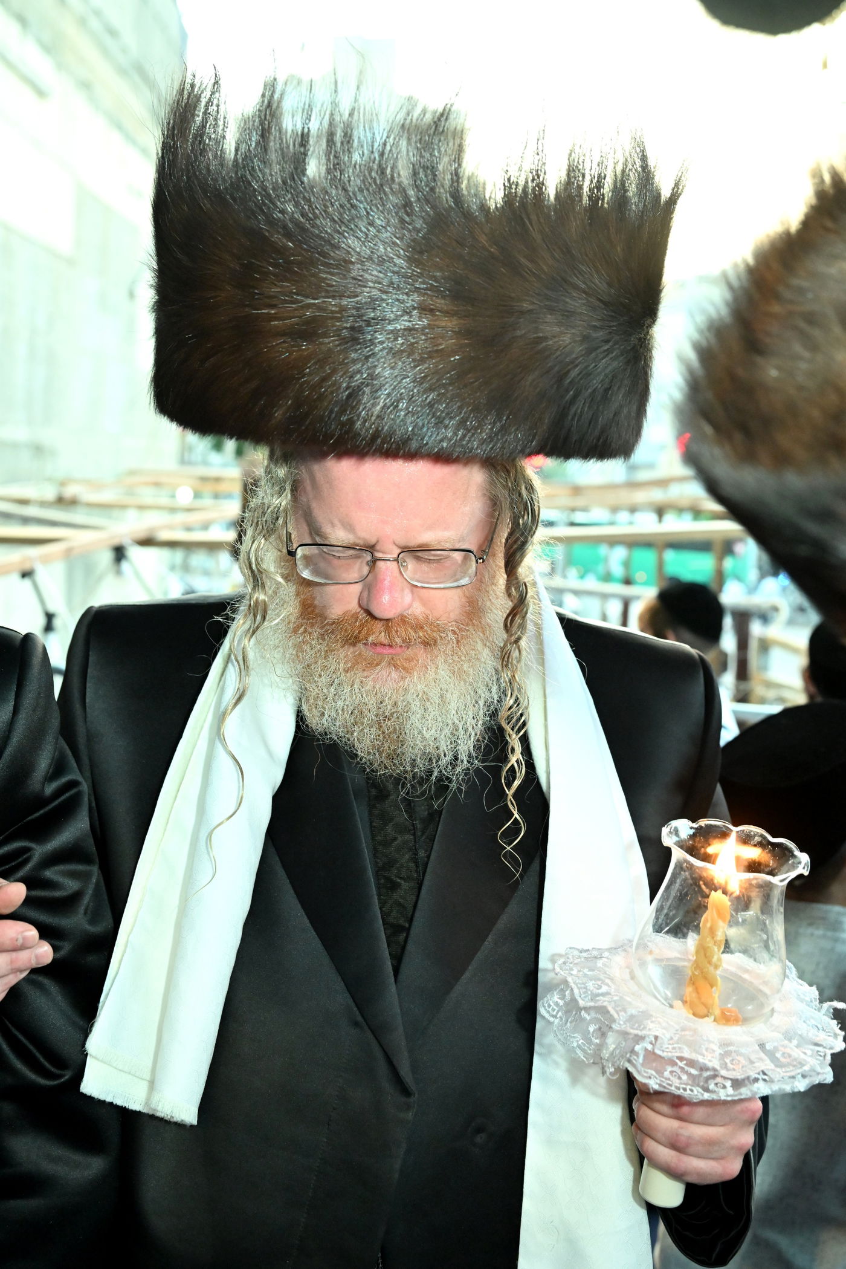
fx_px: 1480
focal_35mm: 42
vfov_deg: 46.4
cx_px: 423
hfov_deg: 31.9
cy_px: 634
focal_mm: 42
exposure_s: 1/200
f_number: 5
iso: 4000
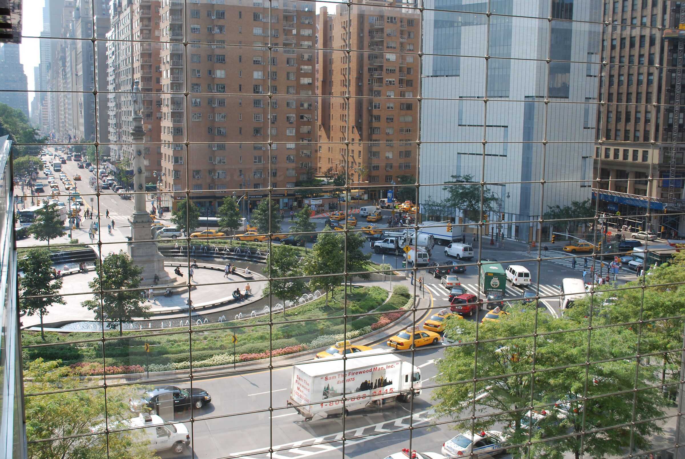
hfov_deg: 49.5
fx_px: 743
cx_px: 342
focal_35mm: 39
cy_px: 230
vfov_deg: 34.3
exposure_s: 1/160
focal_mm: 26
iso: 100
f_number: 6.3
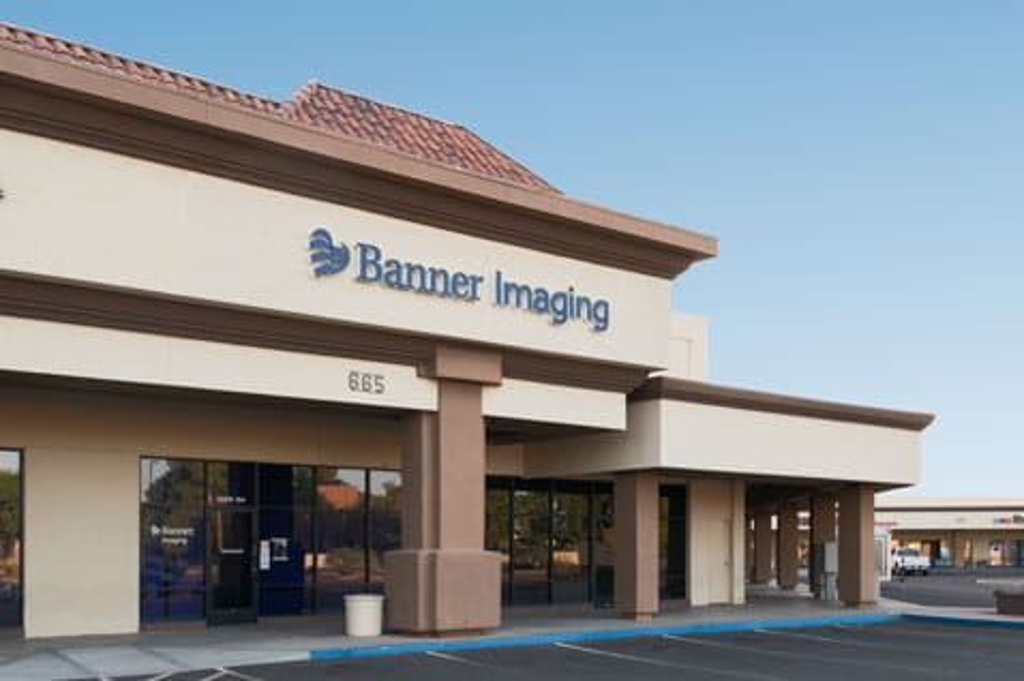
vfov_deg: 43.5
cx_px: 512
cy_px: 340
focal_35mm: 30
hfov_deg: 62.0
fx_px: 853
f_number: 16
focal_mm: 30
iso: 400
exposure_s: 1/13
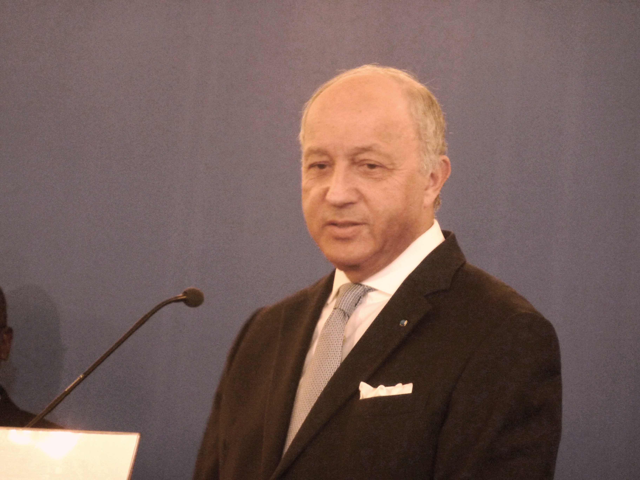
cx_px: 320
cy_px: 240
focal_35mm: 225
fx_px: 4160
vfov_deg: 6.6
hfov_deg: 8.8
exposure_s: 1/8
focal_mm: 37
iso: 400
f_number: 4.6
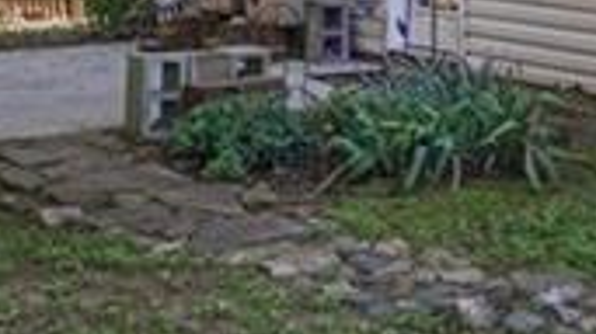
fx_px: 1580
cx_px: 972
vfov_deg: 8.9
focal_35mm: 100
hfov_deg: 18.2
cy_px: -785
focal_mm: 16
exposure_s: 1/80
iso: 100
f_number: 8
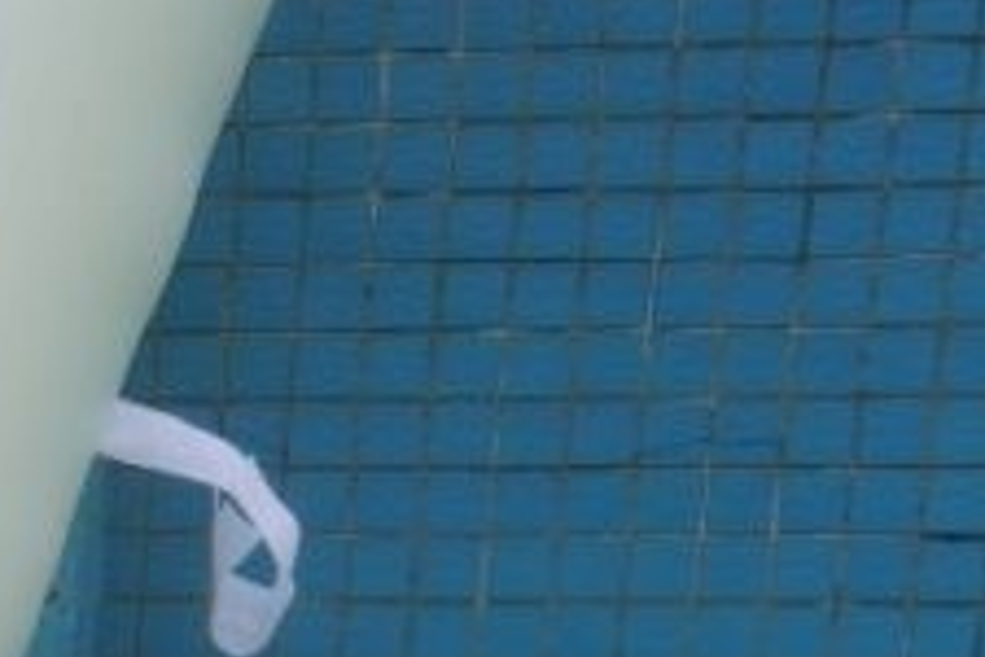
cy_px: 1141
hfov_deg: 15.5
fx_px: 2982
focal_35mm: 109
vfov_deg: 11.7
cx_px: -902
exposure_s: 1/160
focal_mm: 16
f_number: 10
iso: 100
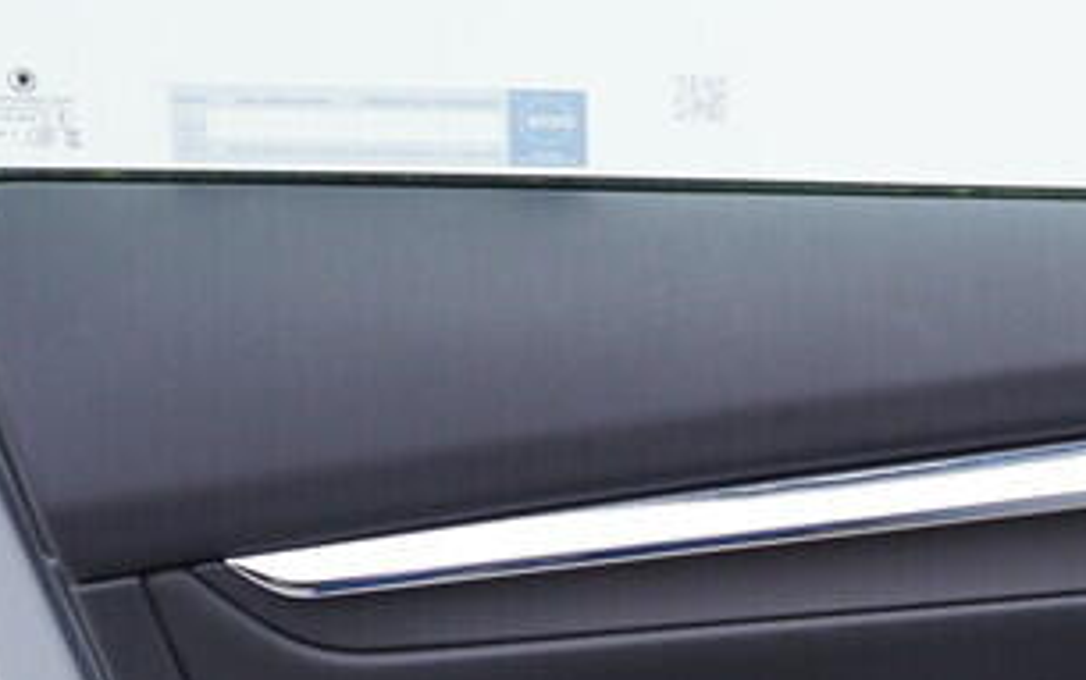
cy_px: 949
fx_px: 3642
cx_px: 1346
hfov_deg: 16.2
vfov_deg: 10.4
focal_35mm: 123
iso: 125
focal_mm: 24
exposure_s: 1/50
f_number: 3.2
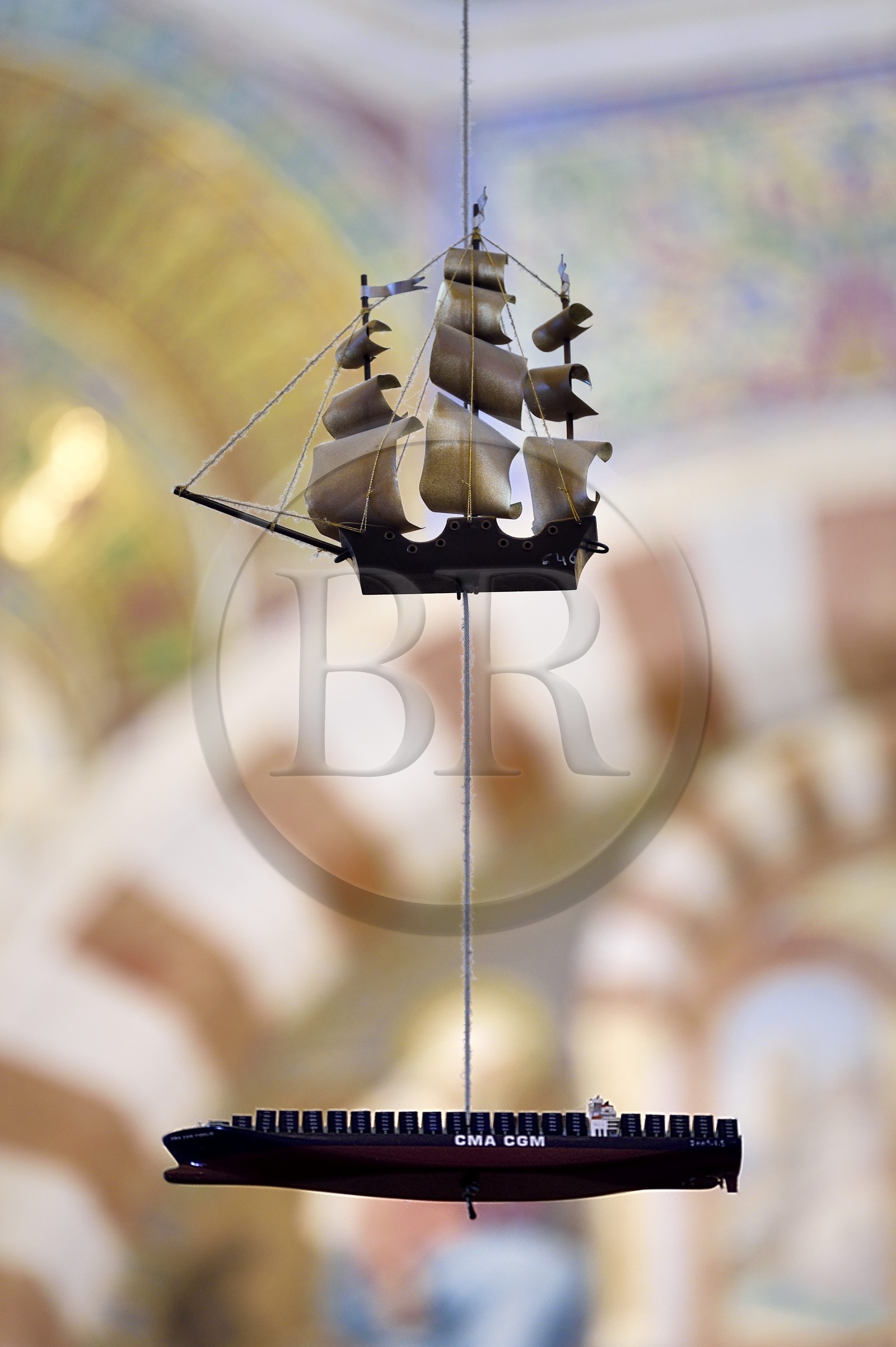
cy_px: 674
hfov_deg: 6.9
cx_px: 448
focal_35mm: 200
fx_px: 7477
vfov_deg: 10.3
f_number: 3.2
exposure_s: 1/60
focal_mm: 200
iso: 800
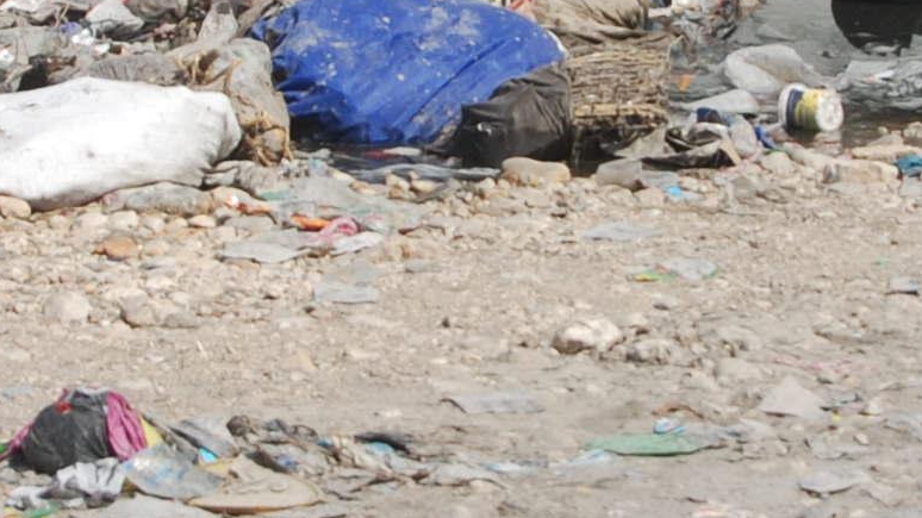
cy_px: 26
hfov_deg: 11.4
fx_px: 4620
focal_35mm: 189
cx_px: 518
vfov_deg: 6.4
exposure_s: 1/500
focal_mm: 24
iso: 100
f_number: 5.6
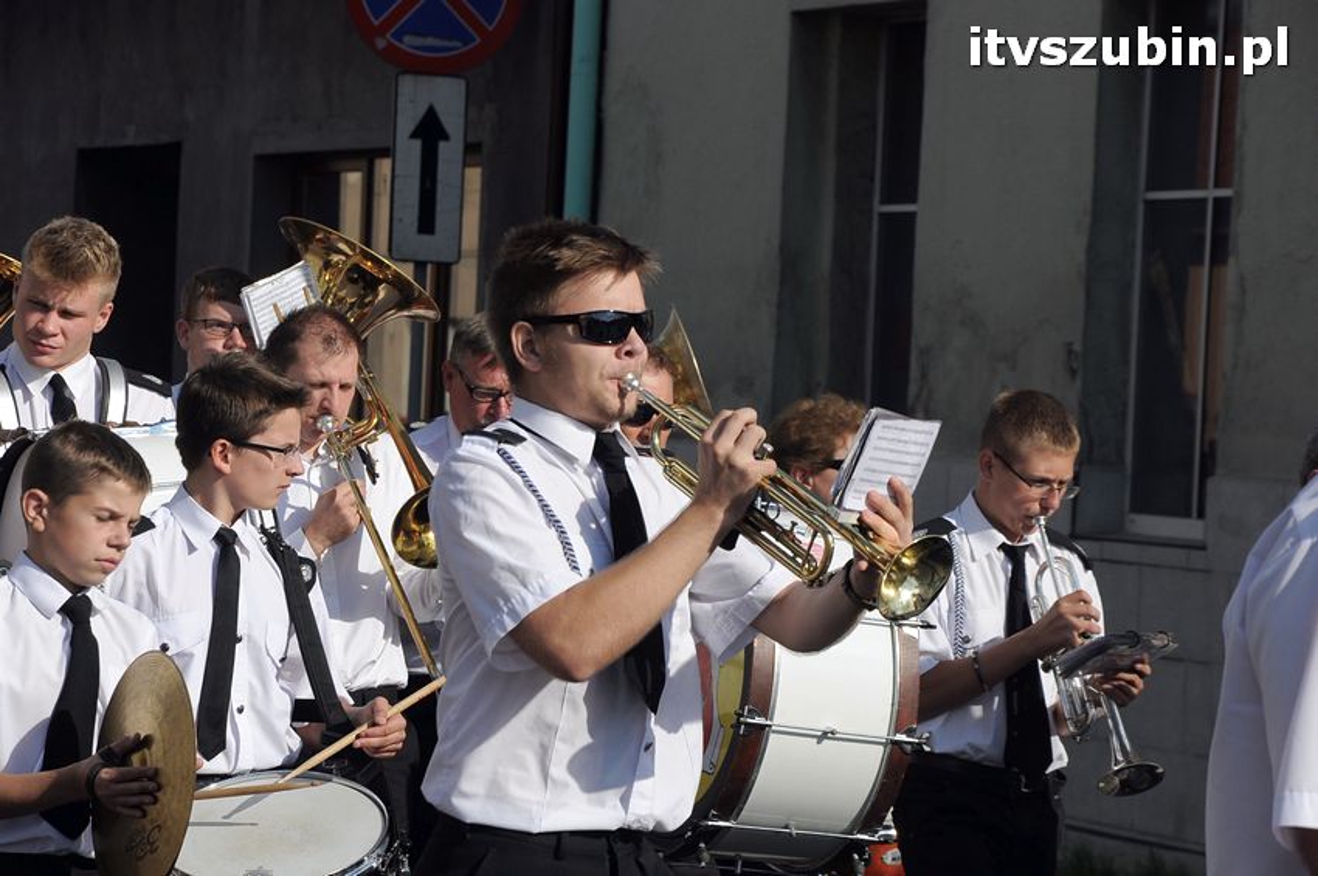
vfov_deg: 8.7
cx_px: 659
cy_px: 438
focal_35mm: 158
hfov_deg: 13.1
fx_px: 5761
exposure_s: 1/1600
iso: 400
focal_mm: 105
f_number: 10
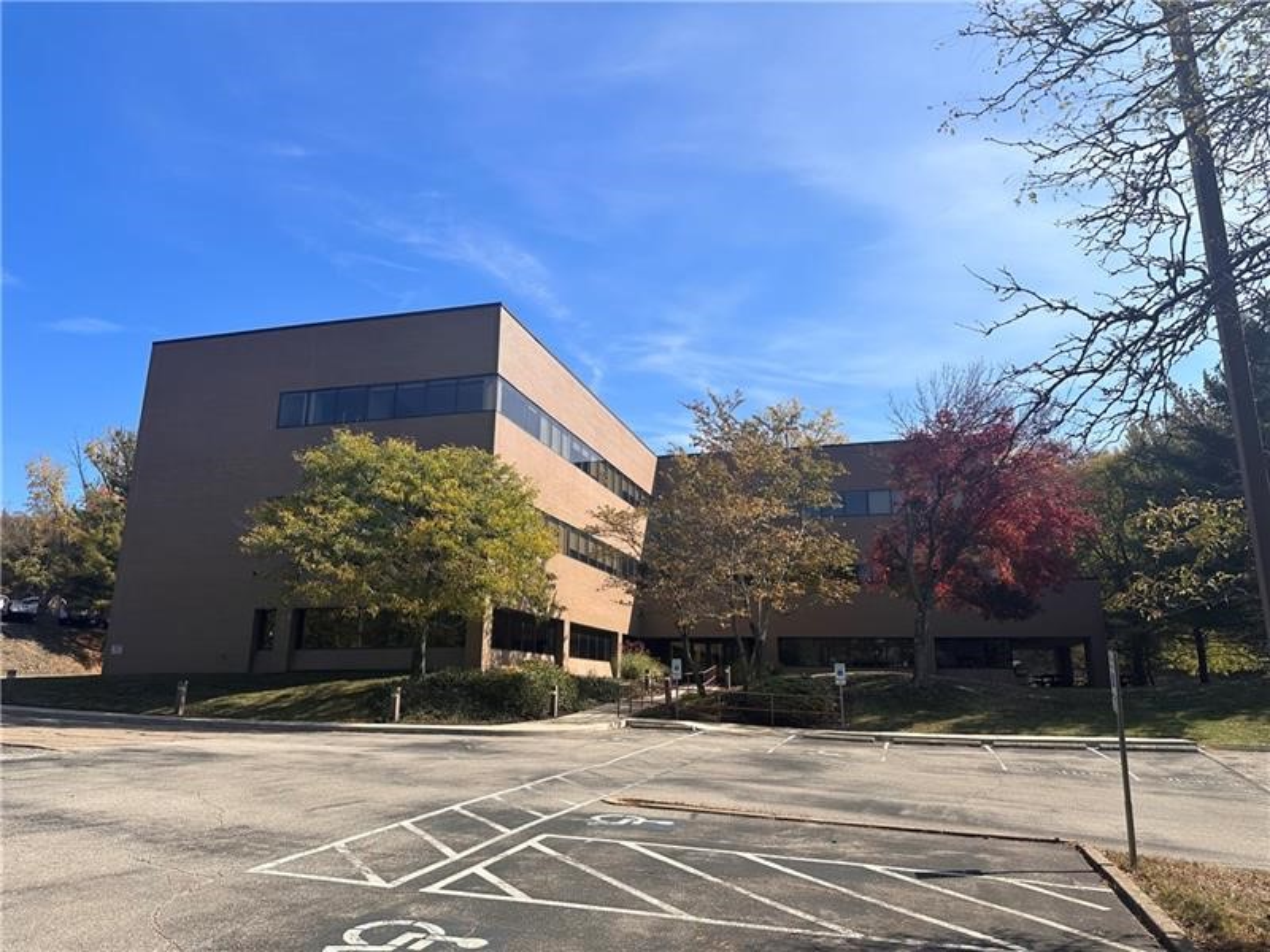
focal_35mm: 24
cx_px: 635
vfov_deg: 56.8
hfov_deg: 71.6
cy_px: 476
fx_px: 881
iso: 80
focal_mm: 6.86
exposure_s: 1/4545
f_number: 1.78
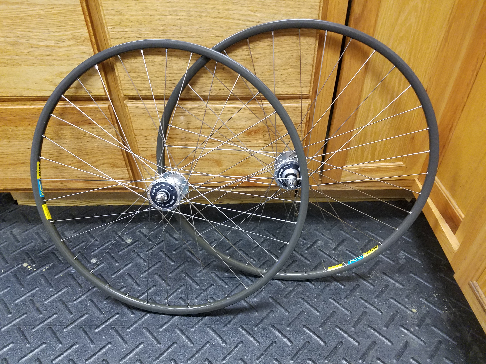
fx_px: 365
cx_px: 243
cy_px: 182
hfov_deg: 67.3
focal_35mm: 26
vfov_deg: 53.1
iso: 200
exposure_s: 1/24
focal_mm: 4.2
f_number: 1.7
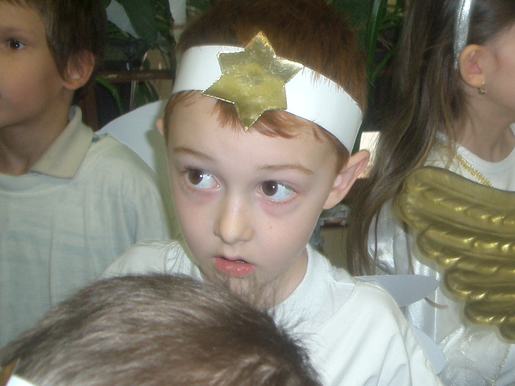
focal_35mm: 62
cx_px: 390
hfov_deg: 30.6
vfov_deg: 23.6
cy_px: 209
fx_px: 922
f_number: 2.6
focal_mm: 5.8
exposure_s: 1/40
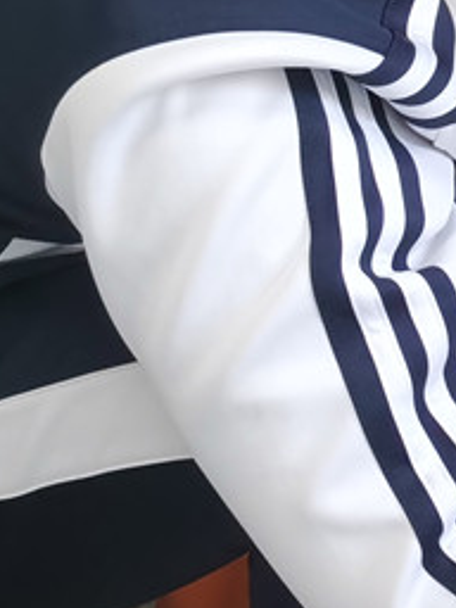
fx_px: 2406
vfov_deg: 14.4
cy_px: 258
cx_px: 1233
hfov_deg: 9.2
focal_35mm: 137
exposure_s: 1/50
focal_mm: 5.56
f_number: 1.6
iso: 125
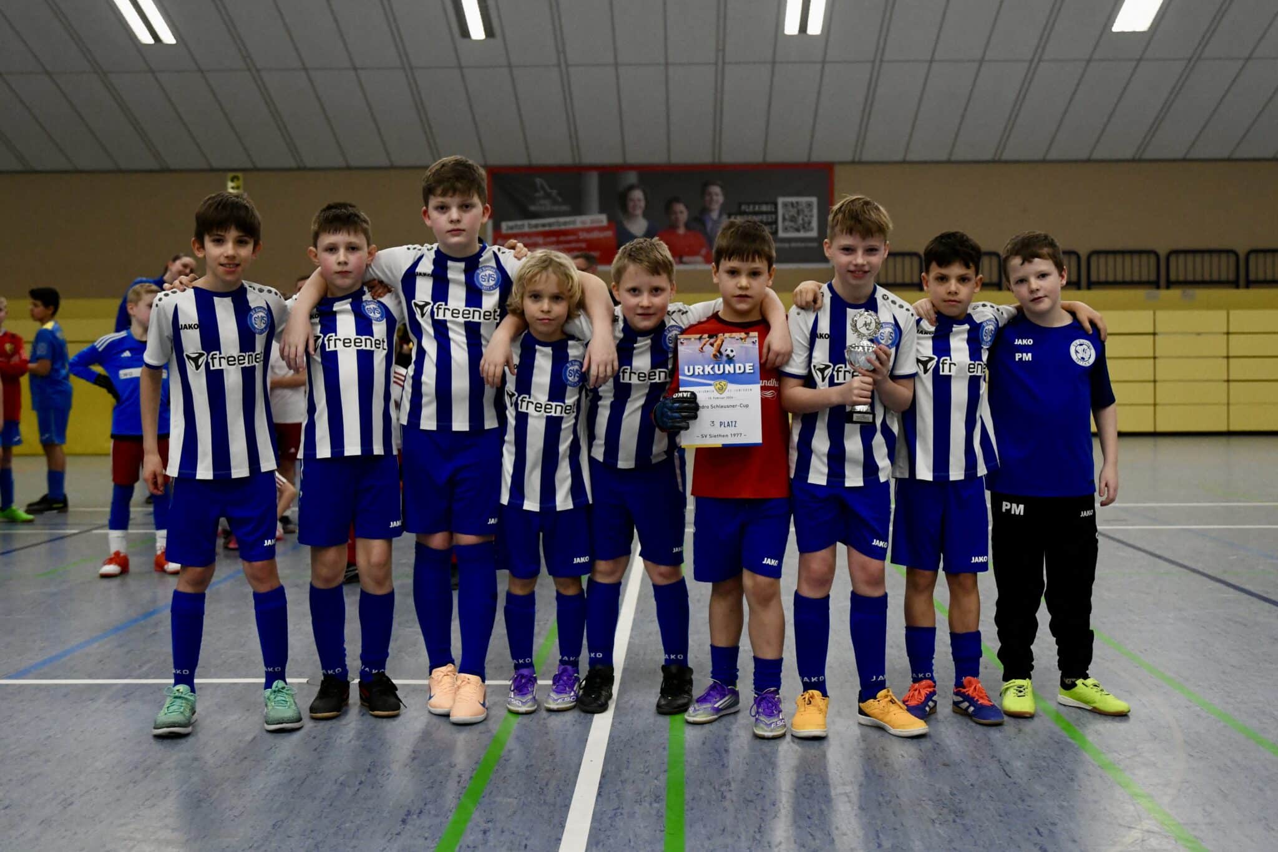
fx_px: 1207
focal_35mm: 34
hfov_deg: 55.8
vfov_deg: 38.9
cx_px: 639
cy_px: 426
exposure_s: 1/1250
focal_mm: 34
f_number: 2.8
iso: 5000
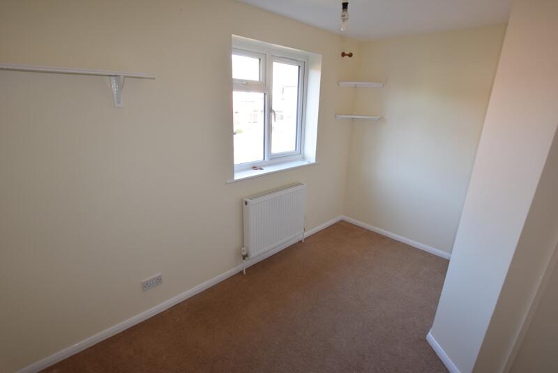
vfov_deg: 72.2
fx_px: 256
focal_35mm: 16
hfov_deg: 94.9
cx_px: 279
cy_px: 186
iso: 800
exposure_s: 1/100
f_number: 5
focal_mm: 11
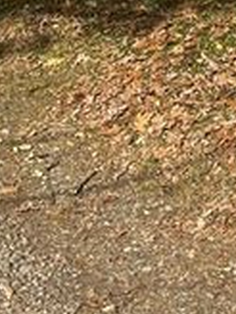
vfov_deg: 16.9
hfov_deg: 13.6
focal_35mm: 106
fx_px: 964
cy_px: -146
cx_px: 278
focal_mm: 5.7
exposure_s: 1/2994
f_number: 1.5
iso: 50
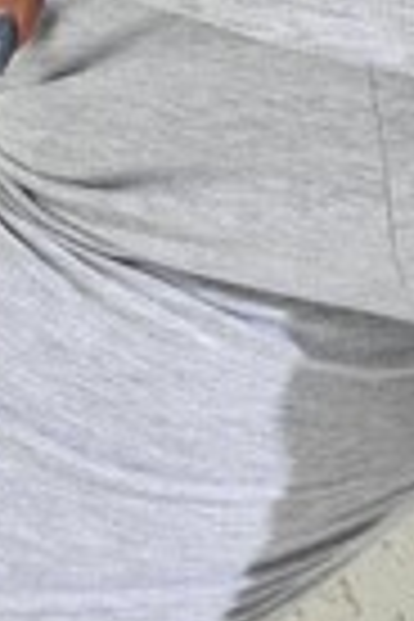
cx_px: 626
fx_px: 3277
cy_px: -981
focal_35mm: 190
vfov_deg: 9.4
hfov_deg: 7.1
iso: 100
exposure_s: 1/160
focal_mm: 35
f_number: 7.1
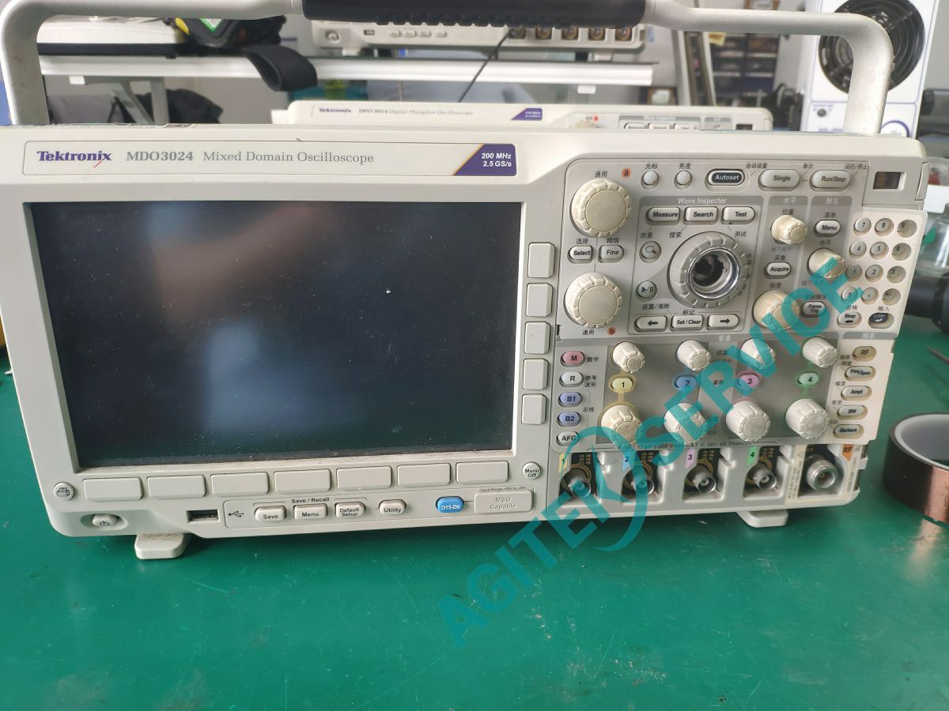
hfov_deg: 79.0
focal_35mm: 21
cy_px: 356
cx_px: 474
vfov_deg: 63.4
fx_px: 576
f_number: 1.8
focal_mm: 4.22
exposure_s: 1/100
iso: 310
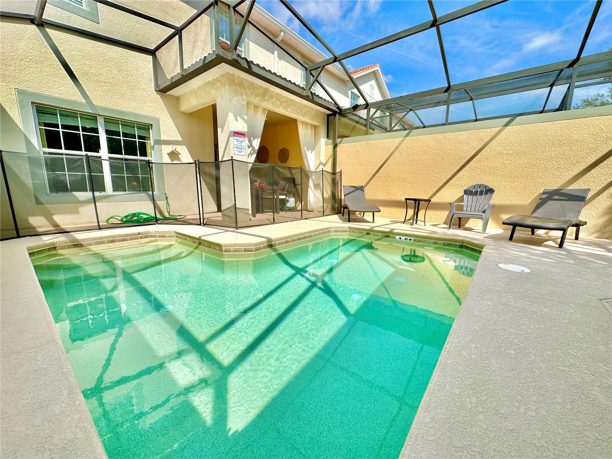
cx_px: 306
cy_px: 230
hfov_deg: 102.1
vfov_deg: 85.7
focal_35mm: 14
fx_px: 248
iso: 50
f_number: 2.2
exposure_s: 1/1984
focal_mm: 2.22
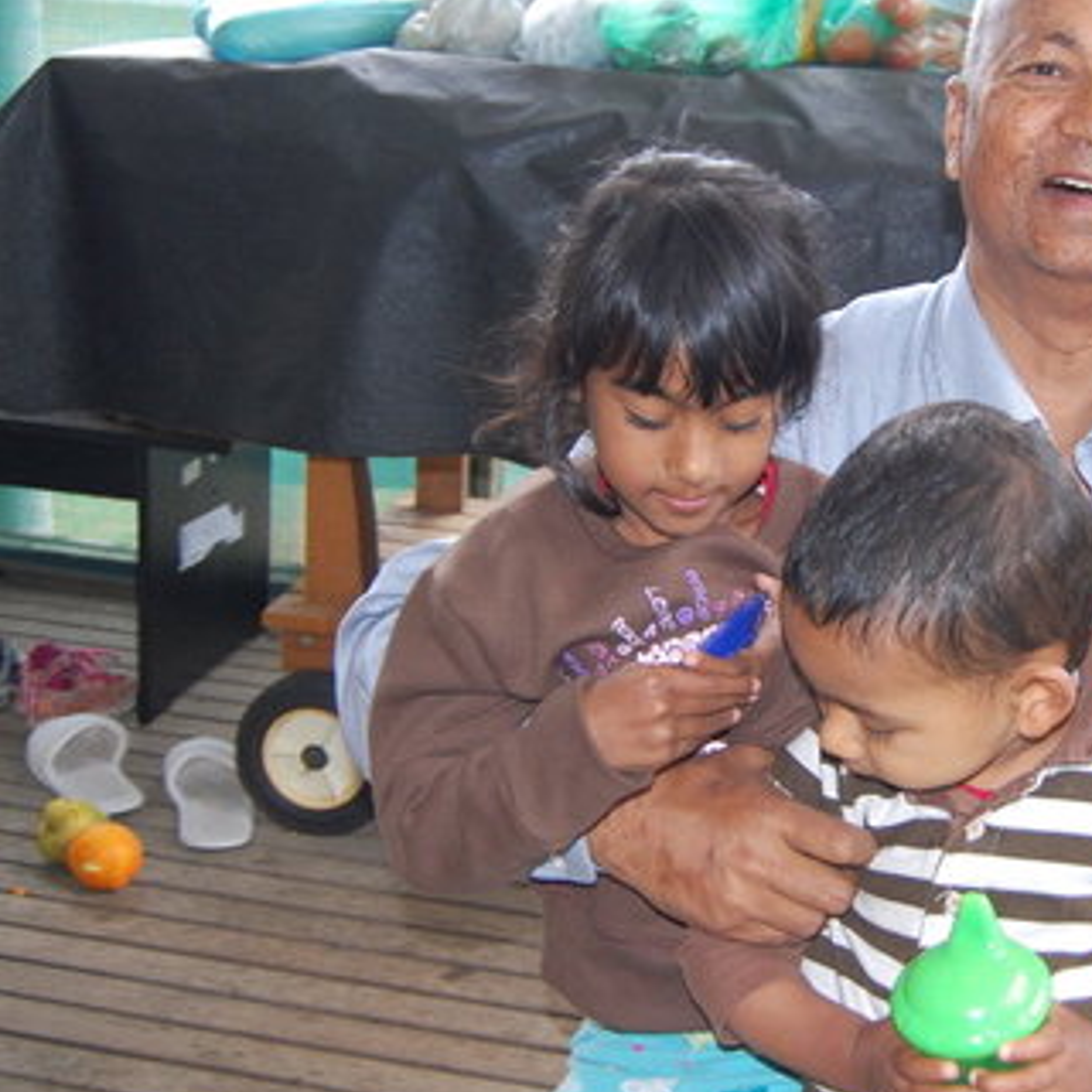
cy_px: 474
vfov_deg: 30.5
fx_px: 1999
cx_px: 816
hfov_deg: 30.1
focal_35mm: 56
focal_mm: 22
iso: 400
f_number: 3.8
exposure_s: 1/60
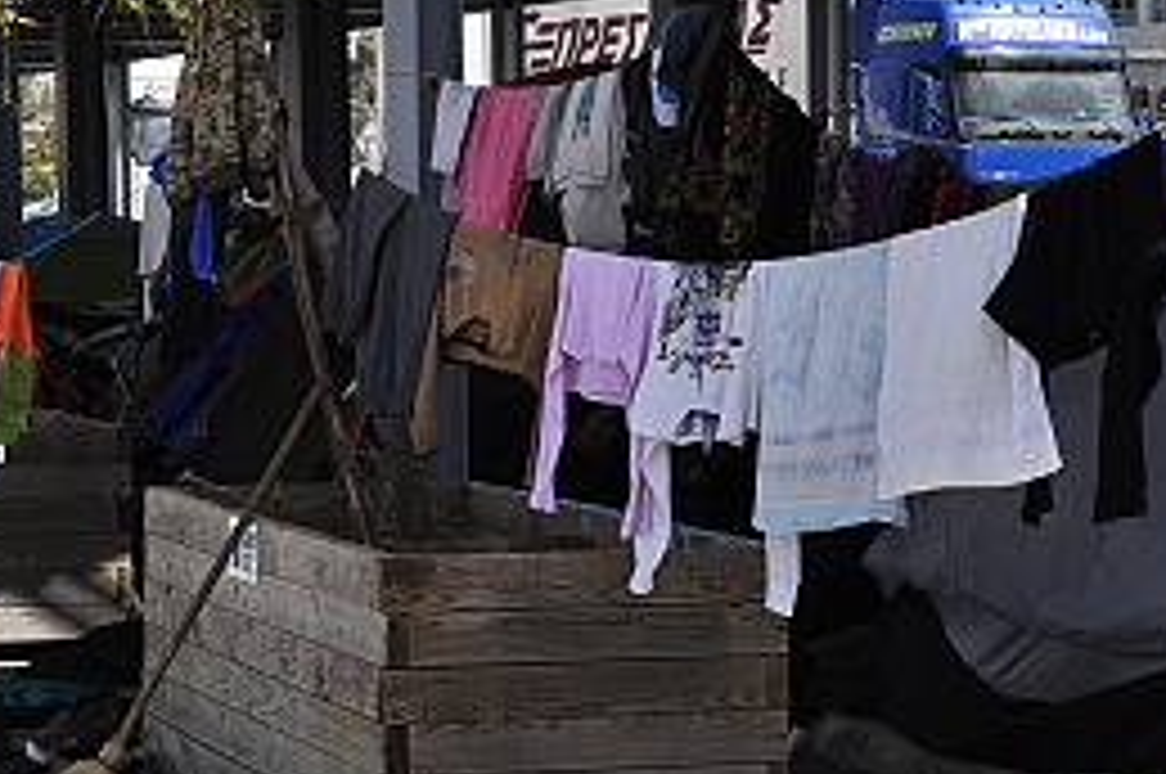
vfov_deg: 10.4
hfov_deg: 15.5
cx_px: 347
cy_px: 407
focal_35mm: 132
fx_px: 4270
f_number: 13
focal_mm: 38
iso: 400
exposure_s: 1/640
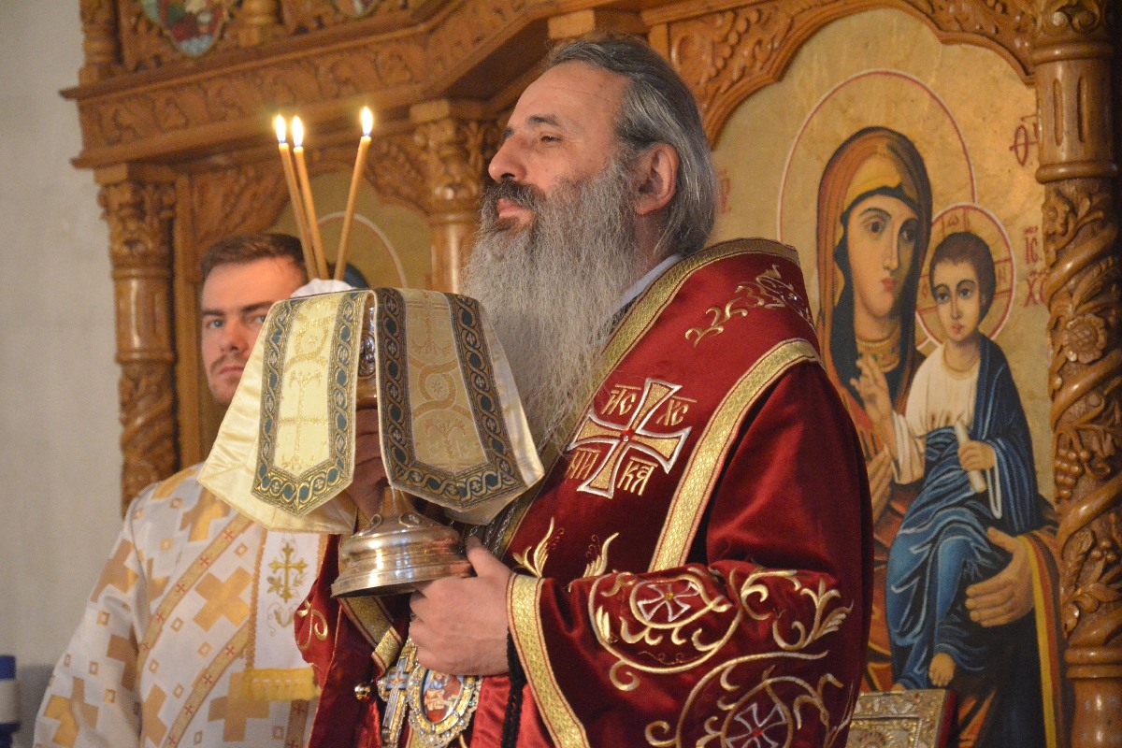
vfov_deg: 8.7
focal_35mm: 158
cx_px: 561
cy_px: 374
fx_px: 4908
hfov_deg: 13.0
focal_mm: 105
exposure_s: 1/20
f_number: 5.6
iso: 5000
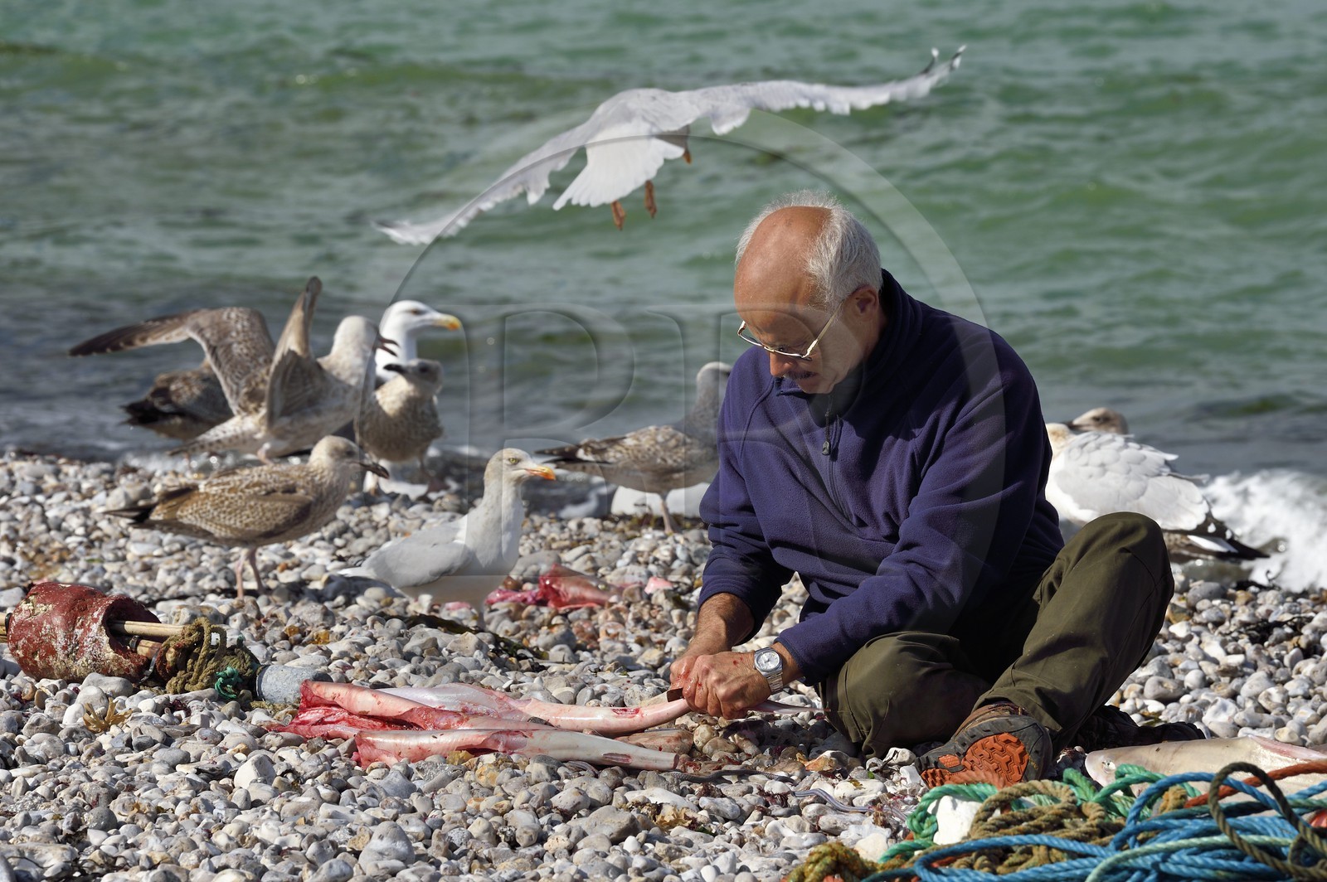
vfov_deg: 6.9
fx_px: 7366
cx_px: 664
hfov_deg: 10.3
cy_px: 441
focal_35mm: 200
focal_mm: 200
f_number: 13
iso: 200
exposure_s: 1/320
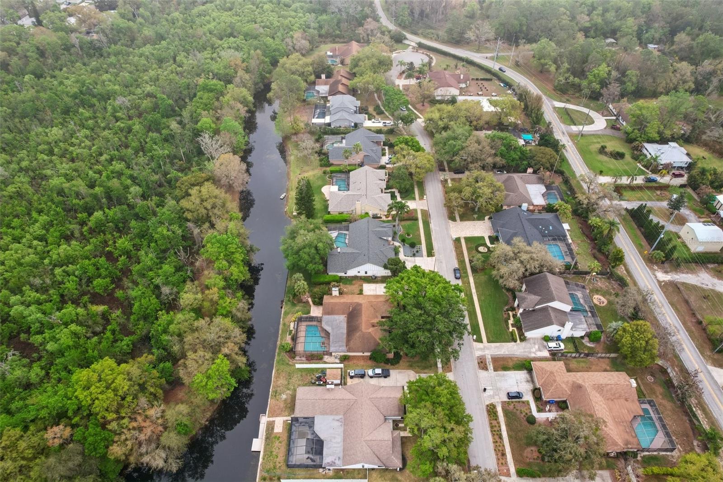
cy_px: 241
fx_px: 442
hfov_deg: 78.6
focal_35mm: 22
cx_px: 362
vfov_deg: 57.2
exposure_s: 1/320
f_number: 2.8
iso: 100
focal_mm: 8.4
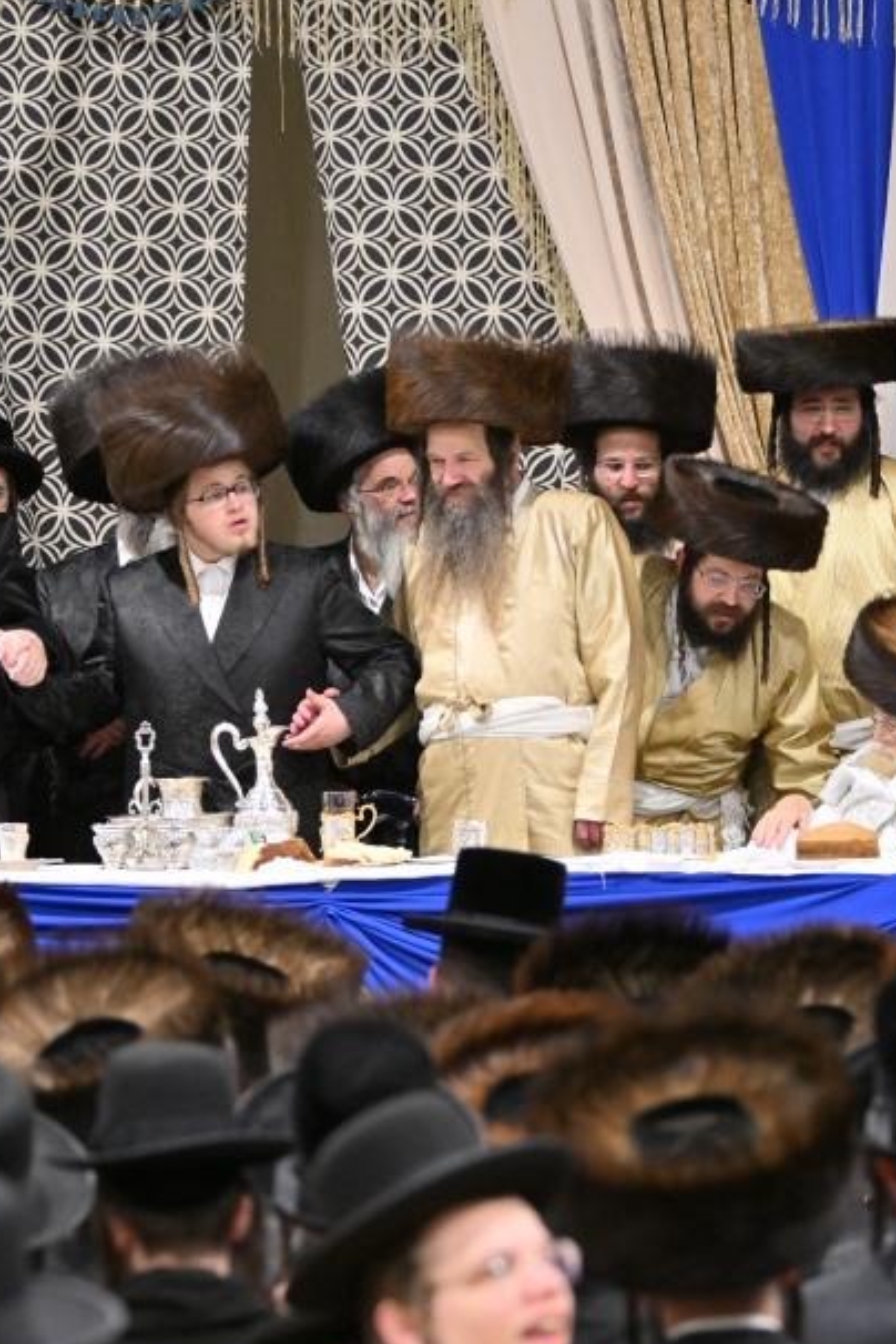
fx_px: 8959
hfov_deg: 5.7
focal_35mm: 240
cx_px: 466
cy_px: 707
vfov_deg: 8.6
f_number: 2.8
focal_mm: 95
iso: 500
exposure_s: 1/200
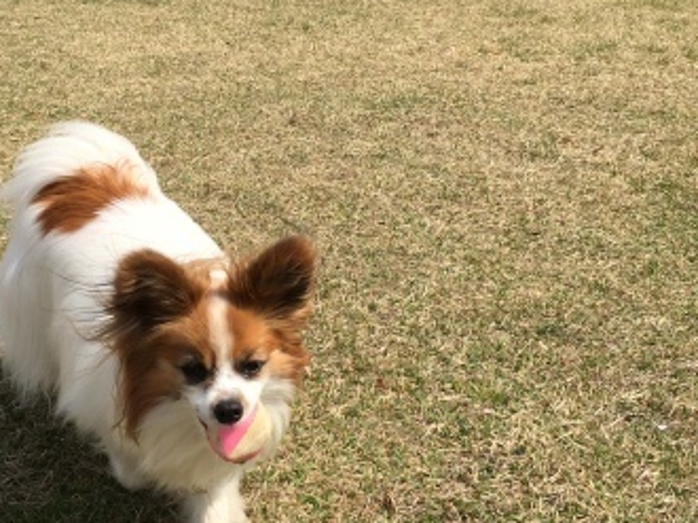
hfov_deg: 34.2
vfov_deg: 26.0
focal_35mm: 56
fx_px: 1128
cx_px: 257
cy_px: 202
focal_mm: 4.15
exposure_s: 1/1832
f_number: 2.2
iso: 25
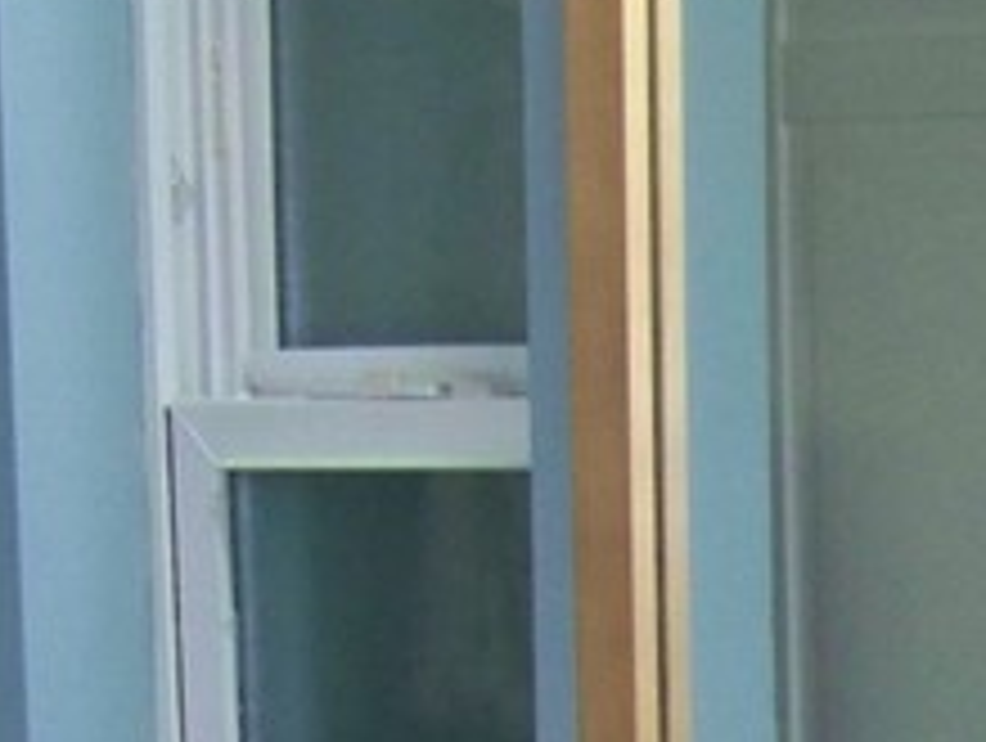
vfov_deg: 8.2
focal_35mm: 168
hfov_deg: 11.3
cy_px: 1695
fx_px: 4793
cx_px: 1427
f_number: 2.8
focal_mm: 5.85
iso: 200
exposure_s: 1/30
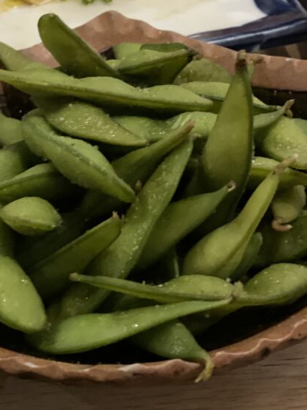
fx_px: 1136
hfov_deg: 15.4
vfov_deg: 20.0
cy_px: 35
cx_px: 170
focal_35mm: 96
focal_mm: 6
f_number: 2
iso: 400
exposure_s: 1/15
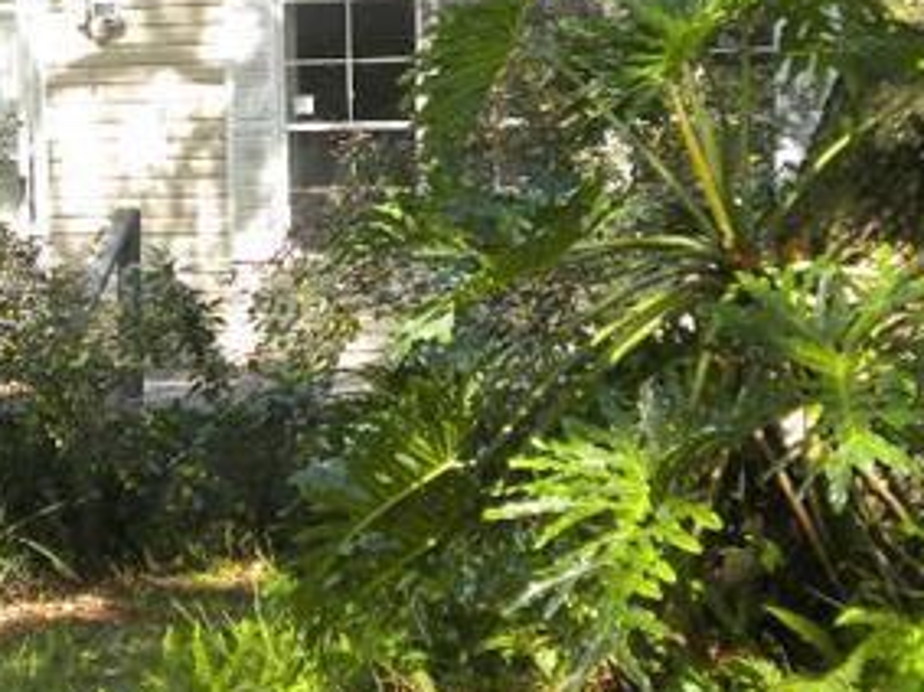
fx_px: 3922
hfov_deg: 13.3
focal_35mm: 147
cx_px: 36
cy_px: 98
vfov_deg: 10.0
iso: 113
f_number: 3.9
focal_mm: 9.3
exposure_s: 1/130
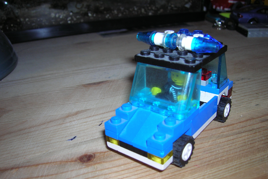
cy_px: 97
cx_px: 135
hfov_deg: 53.1
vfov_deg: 36.8
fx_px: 268
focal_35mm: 36
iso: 50
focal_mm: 5.7
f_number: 2.9
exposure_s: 1/60.1
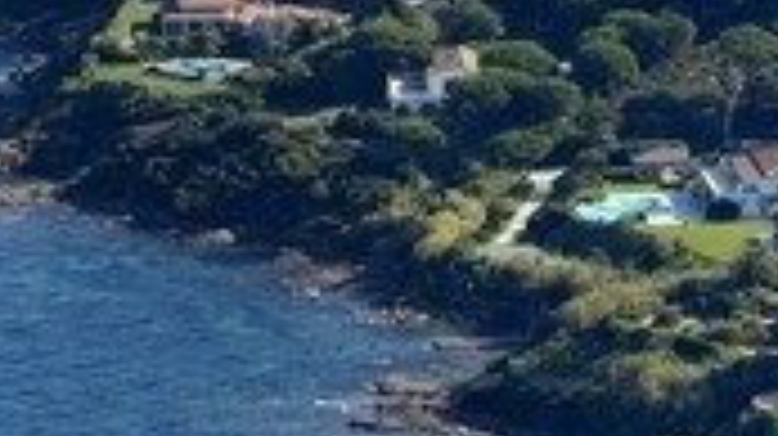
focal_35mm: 419
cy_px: 148
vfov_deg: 2.9
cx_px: 562
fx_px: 8637
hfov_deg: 5.2
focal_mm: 165
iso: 800
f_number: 10
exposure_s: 1/1250
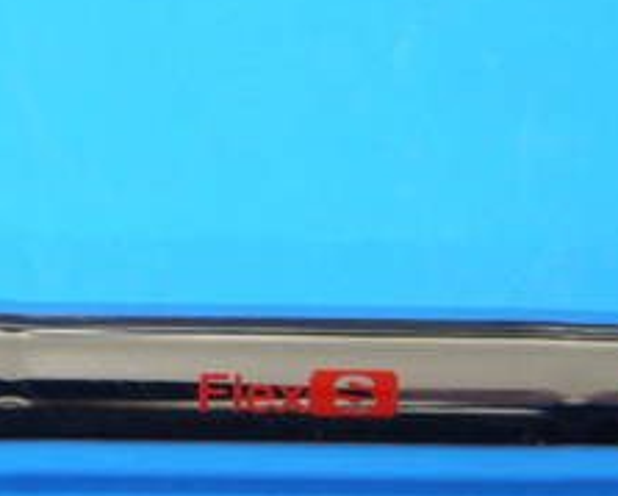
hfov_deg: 8.2
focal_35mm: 235
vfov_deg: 6.6
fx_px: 4304
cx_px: -6
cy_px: 269
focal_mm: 42
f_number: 5.6
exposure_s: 1/80
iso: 800
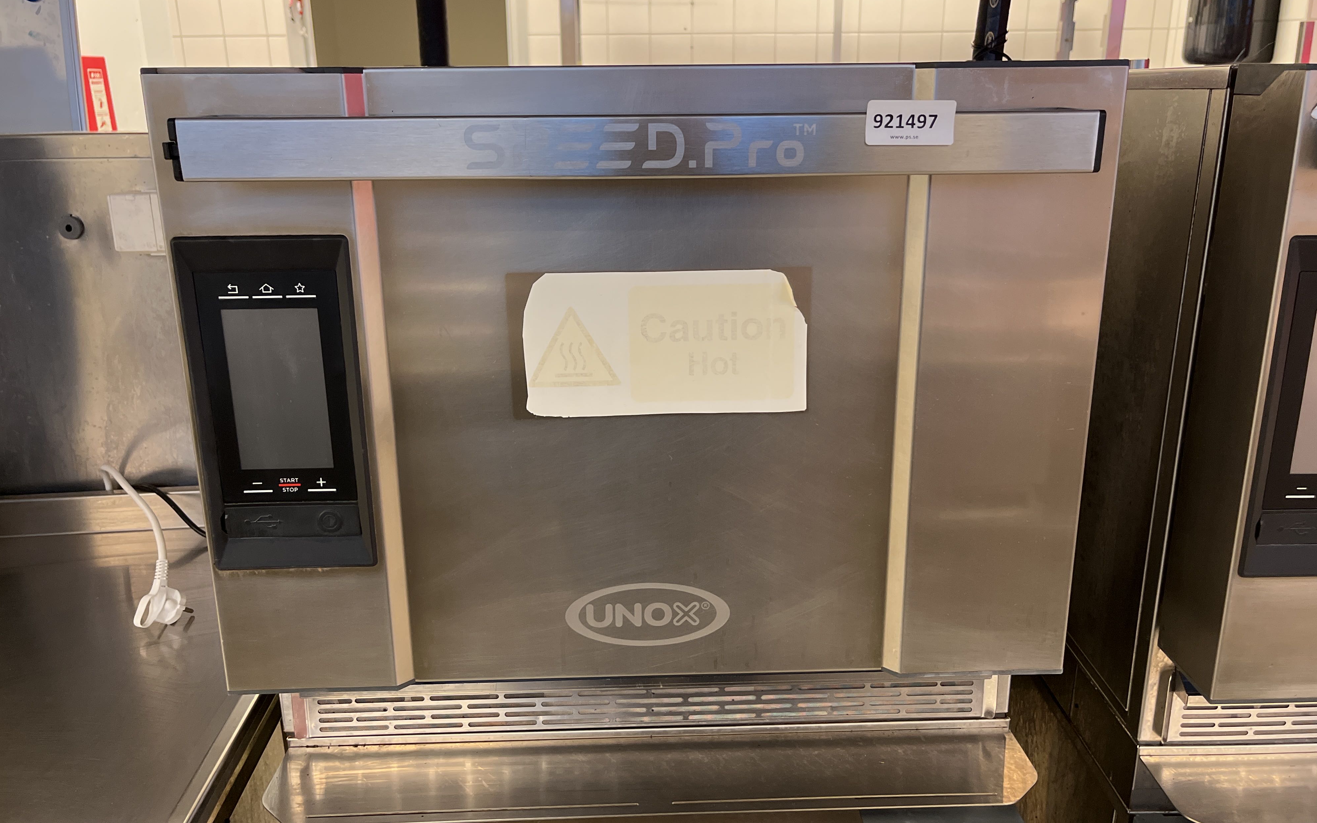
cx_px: 657
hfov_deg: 66.5
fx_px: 1005
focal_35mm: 28
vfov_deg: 44.5
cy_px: 381
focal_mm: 5.1
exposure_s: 1/50
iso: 250
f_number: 1.6
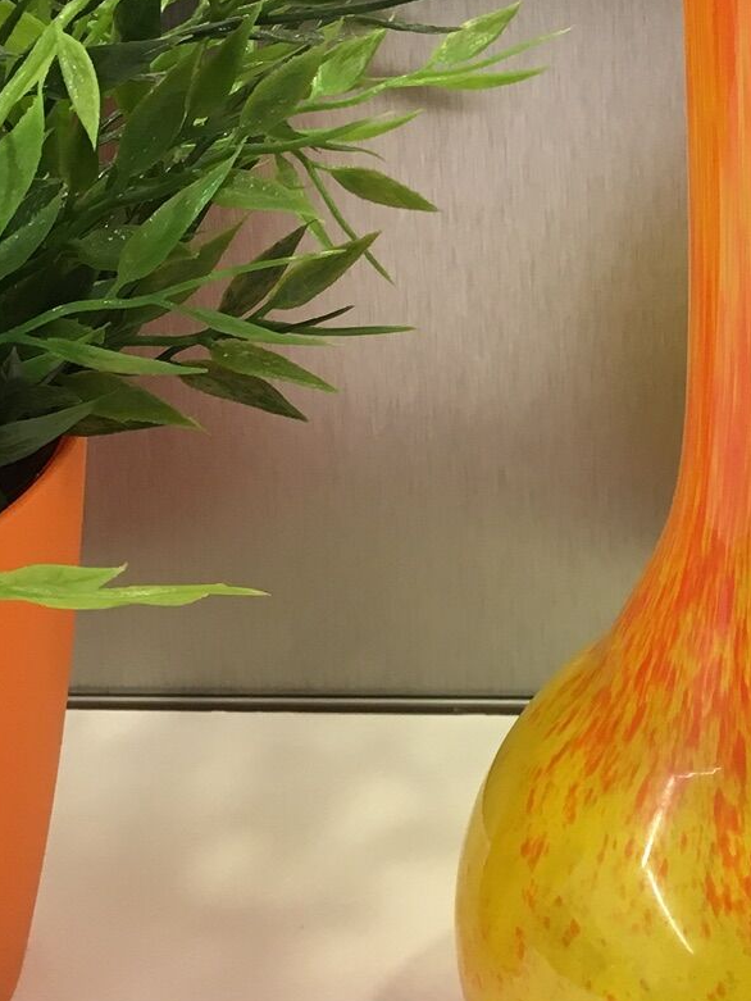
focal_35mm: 76
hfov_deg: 18.7
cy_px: 199
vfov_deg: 25.2
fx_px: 2198
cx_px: 816
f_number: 2.2
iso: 80
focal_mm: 4.15
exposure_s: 1/33
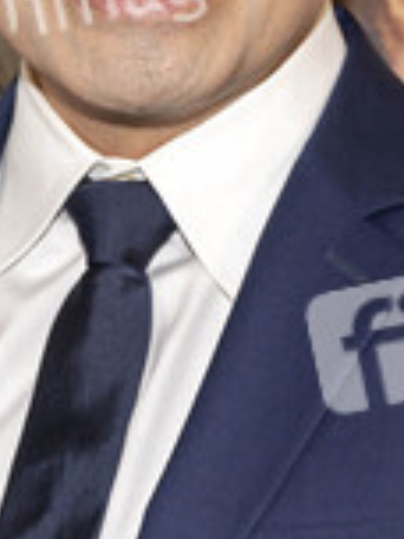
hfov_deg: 6.8
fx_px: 3392
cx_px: 167
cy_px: 152
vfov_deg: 9.1
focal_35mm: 218
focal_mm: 86
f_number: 5.6
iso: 400
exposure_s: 1/200
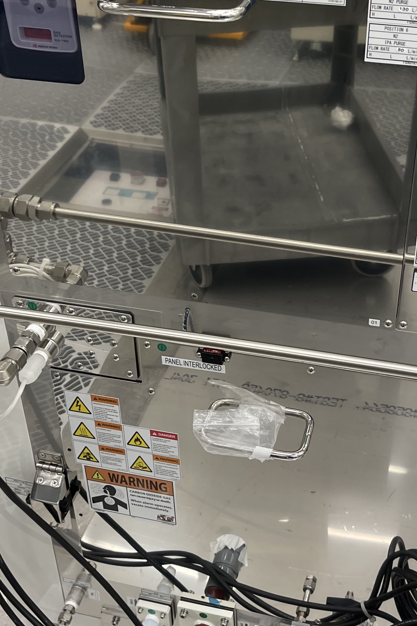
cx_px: 253
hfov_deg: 28.0
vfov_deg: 41.0
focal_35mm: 48
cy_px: 267
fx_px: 834
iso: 125
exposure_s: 1/120
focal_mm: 5.1
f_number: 1.6
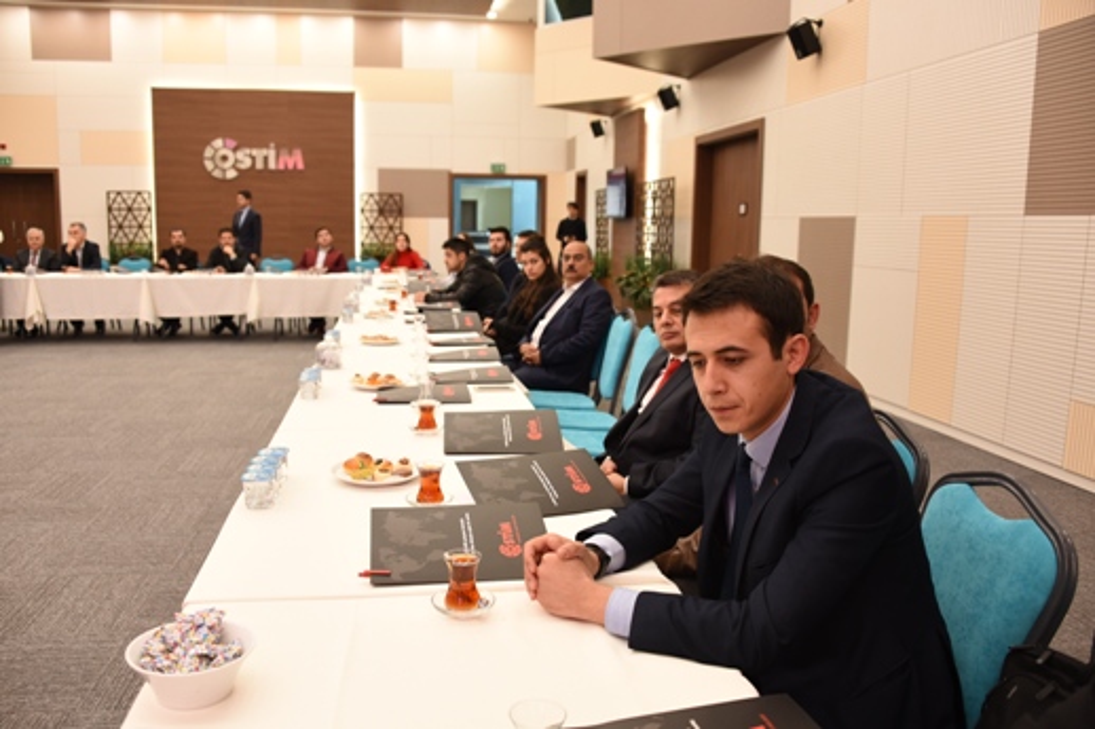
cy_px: 364
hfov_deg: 65.5
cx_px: 548
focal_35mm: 28
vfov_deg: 46.4
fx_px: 851
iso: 800
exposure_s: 1/80
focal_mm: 28
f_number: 4.5
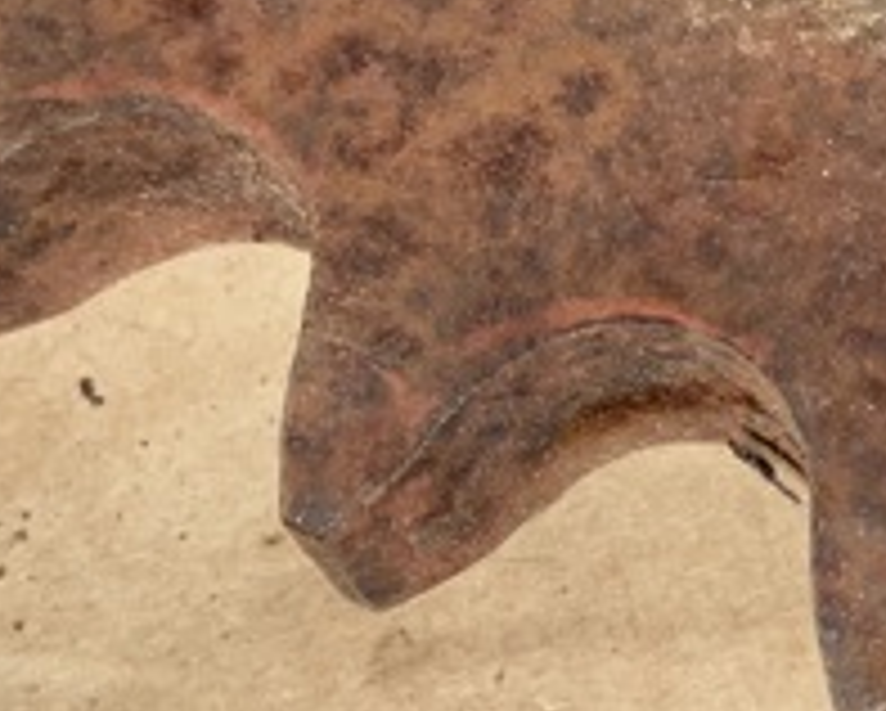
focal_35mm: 115
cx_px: 1295
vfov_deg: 13.4
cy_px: 423
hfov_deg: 15.5
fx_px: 3019
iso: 16
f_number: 1.8
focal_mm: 3
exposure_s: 1/302
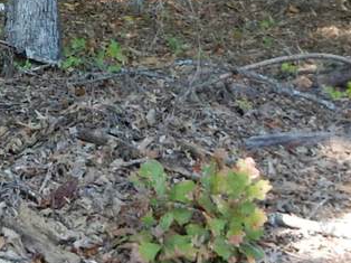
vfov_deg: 12.7
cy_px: -266
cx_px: 31
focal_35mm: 102
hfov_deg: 18.9
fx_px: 1033
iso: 125
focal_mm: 4.5
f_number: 3.7
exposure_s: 1/40
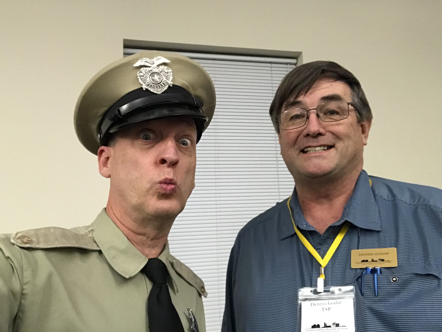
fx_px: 409
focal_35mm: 32
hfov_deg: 56.8
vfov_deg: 44.2
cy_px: 166
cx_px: 221
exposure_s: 1/15
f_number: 2.2
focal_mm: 2.87
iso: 250
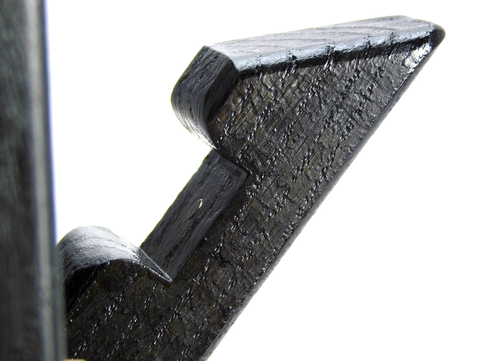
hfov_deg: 11.6
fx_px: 2367
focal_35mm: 170
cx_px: 241
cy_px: 180
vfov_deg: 8.7
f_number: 5.3
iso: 125
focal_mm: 30.1
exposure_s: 1/40
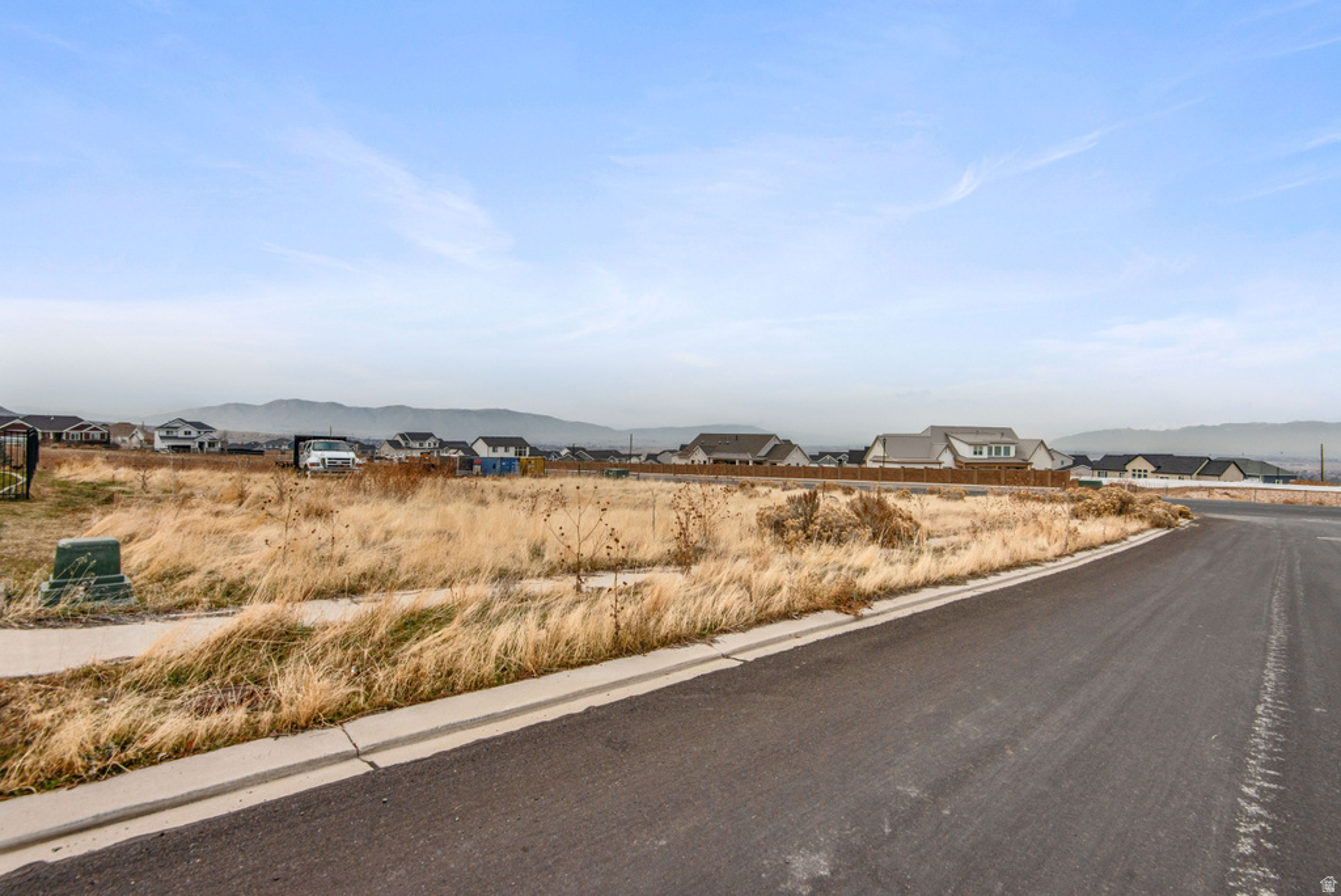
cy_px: 448
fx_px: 596
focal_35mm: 16
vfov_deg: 73.8
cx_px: 670
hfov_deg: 96.7
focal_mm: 16
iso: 250
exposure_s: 1/80
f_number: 11
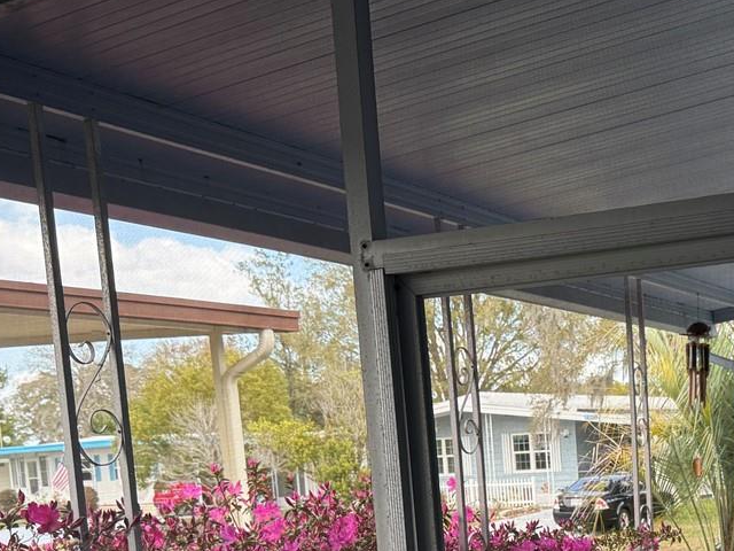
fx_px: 1272
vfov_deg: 22.9
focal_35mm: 60
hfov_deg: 31.0
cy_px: 619
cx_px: 633
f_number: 1.78
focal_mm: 6.76
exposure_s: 1/501
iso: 100
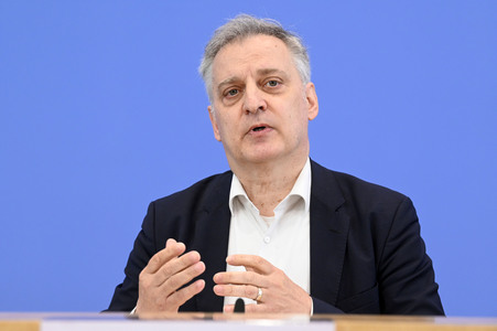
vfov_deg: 13.7
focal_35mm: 100
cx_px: 248
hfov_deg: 20.4
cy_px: 166
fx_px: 1380
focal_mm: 100
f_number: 5.6
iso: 3200
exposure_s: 1/500
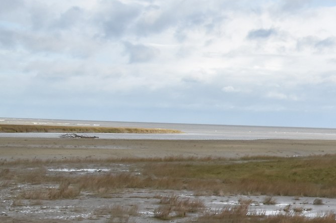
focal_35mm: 92
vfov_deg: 14.9
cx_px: 604
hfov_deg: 17.8
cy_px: 141
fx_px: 856
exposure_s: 1/320
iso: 500
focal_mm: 17
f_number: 10
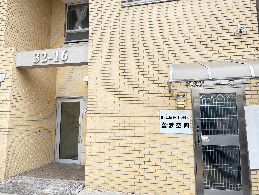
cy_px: 99
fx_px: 187
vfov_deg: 54.9
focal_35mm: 25
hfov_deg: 69.4
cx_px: 129
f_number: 1.78
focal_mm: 6.76
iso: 100
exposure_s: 1/356
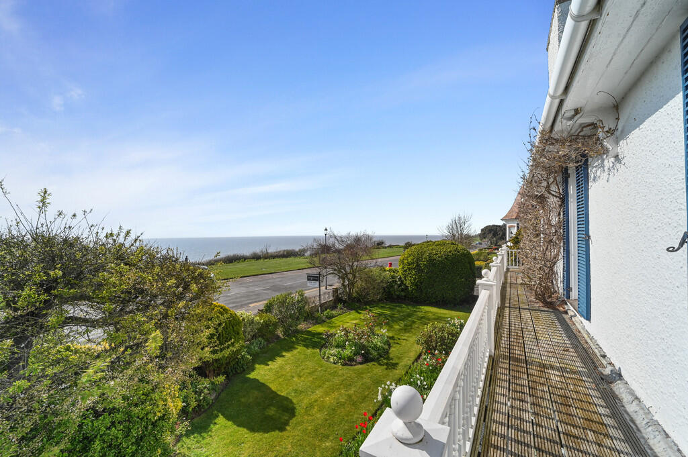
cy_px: 228
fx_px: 267
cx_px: 344
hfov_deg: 104.3
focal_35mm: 14
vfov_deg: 81.1
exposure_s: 1/125
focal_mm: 14
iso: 400
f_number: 10
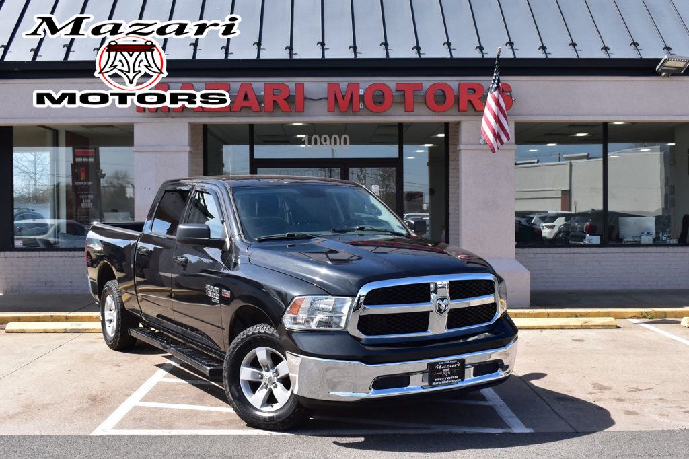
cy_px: 230
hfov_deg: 45.0
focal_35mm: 44
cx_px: 344
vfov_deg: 30.8
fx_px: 832
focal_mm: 29
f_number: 11
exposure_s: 1/400
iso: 400
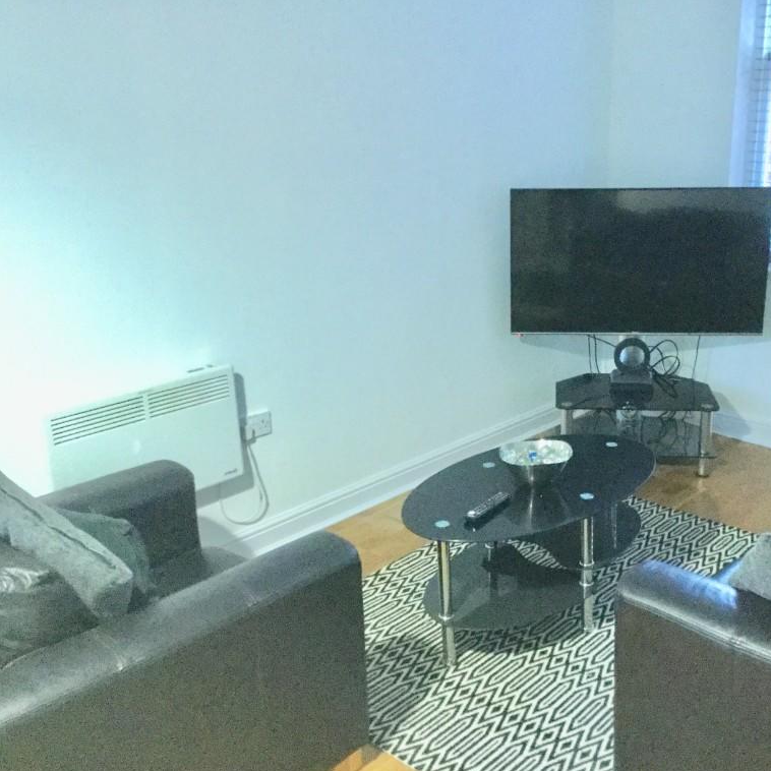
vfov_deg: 44.9
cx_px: 503
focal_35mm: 37
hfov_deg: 44.4
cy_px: 387
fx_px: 932
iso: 400
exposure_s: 1/17
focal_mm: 3.3
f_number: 2.4
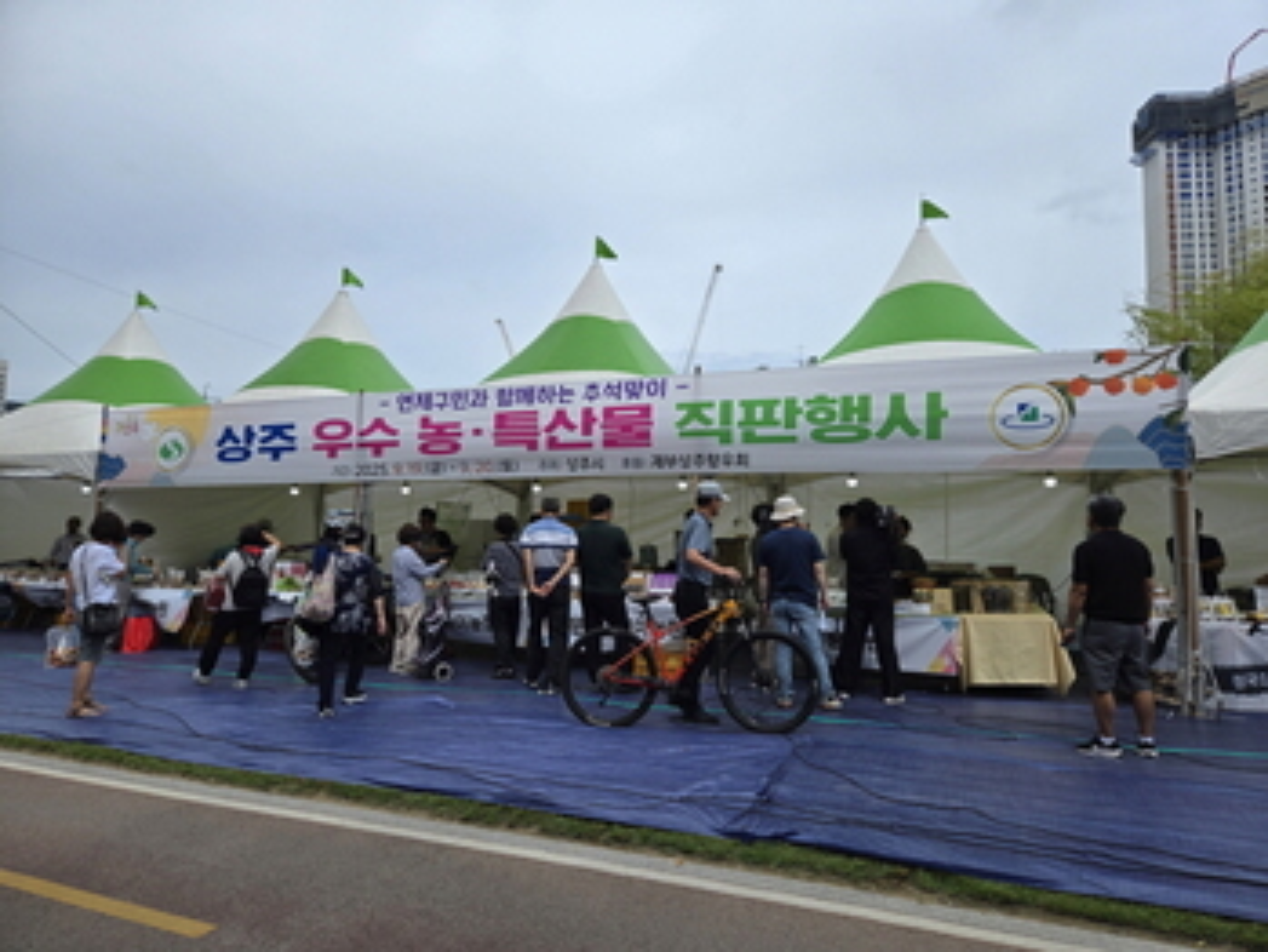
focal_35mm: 23
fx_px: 843
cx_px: 634
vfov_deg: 58.9
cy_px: 476
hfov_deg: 73.9
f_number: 1.8
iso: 25
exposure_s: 1/2921
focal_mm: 5.4
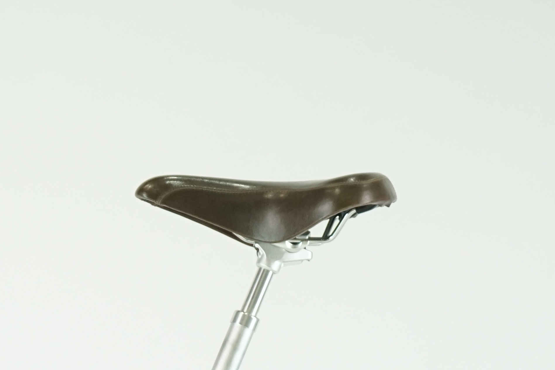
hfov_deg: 11.3
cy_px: 555
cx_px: -53
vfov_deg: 7.5
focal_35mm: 180
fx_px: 2775
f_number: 5
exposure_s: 1/200
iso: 1250
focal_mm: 57
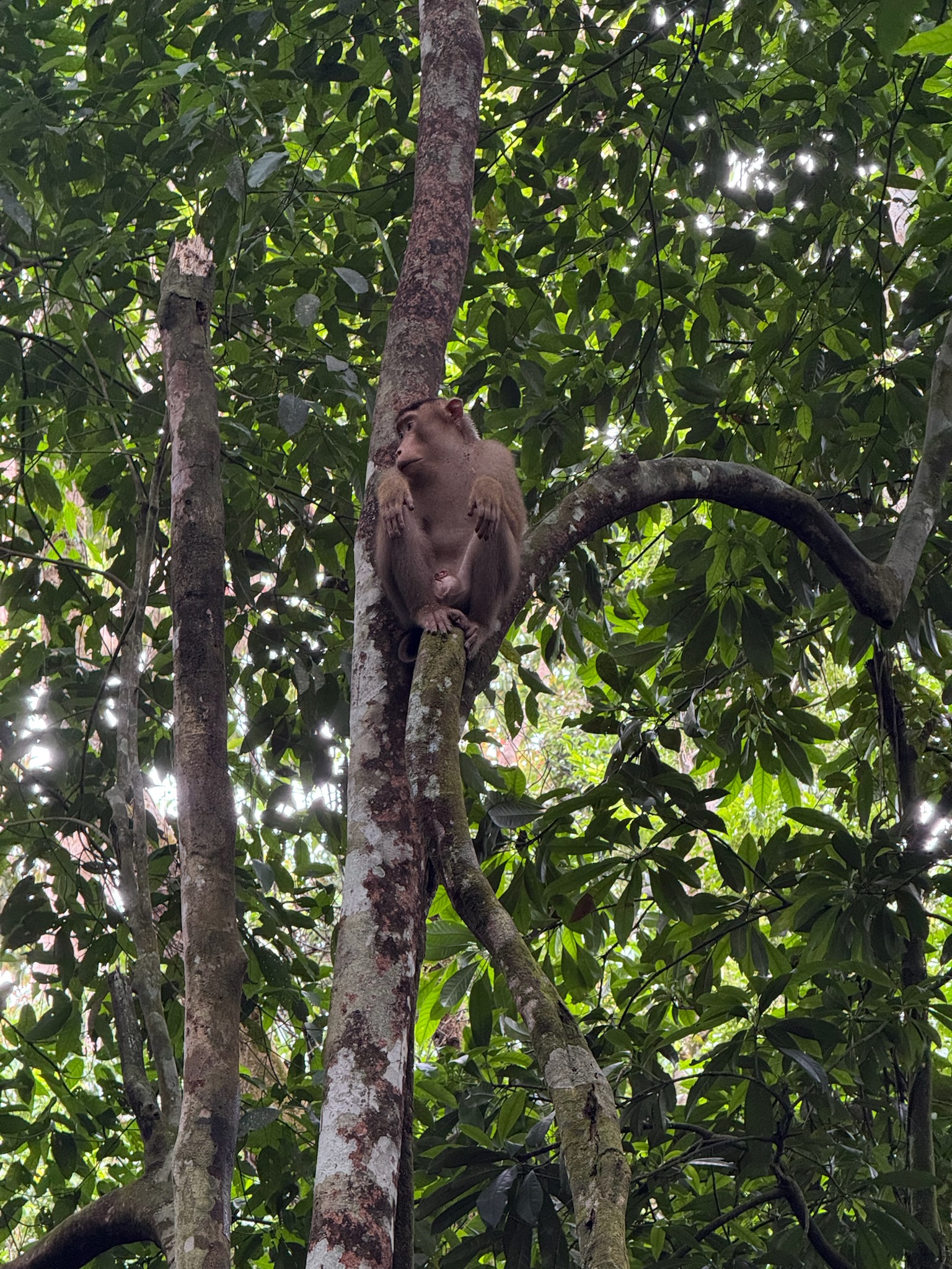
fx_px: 4400
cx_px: 476
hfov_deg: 12.3
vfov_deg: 16.4
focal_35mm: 120
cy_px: 634
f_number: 2.8
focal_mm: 15.66
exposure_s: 1/60
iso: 400
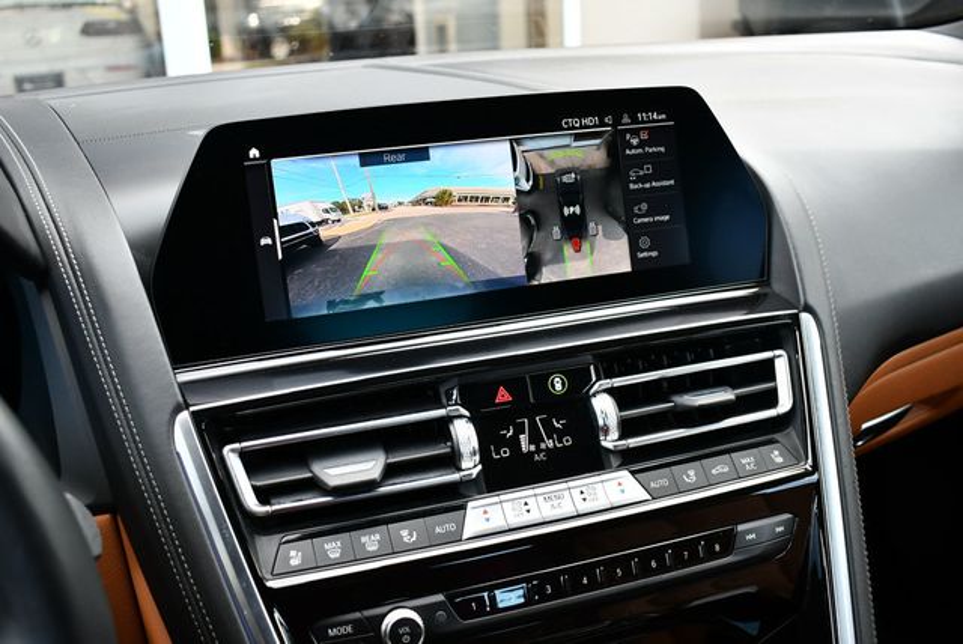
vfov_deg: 36.9
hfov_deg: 53.1
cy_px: 322
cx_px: 482
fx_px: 964
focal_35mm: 36
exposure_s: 1/250
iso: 500
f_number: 3.5
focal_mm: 18
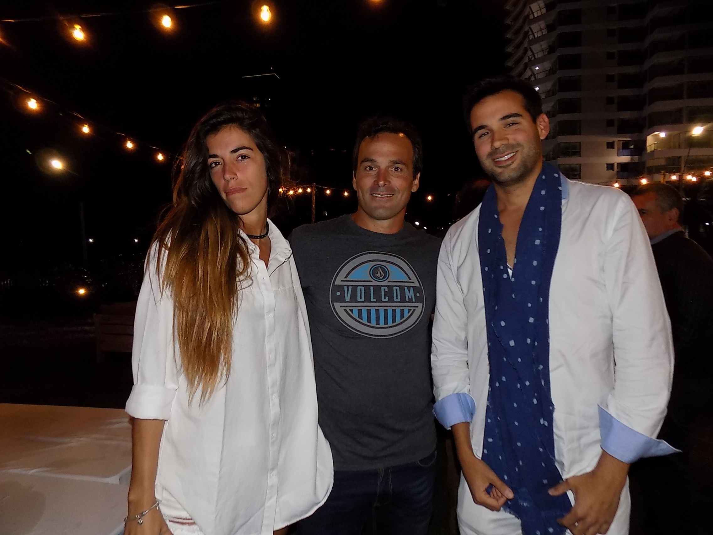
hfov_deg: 73.9
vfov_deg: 58.9
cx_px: 356
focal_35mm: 23
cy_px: 268
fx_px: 474
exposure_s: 1/30
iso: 200
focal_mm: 4
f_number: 3.1
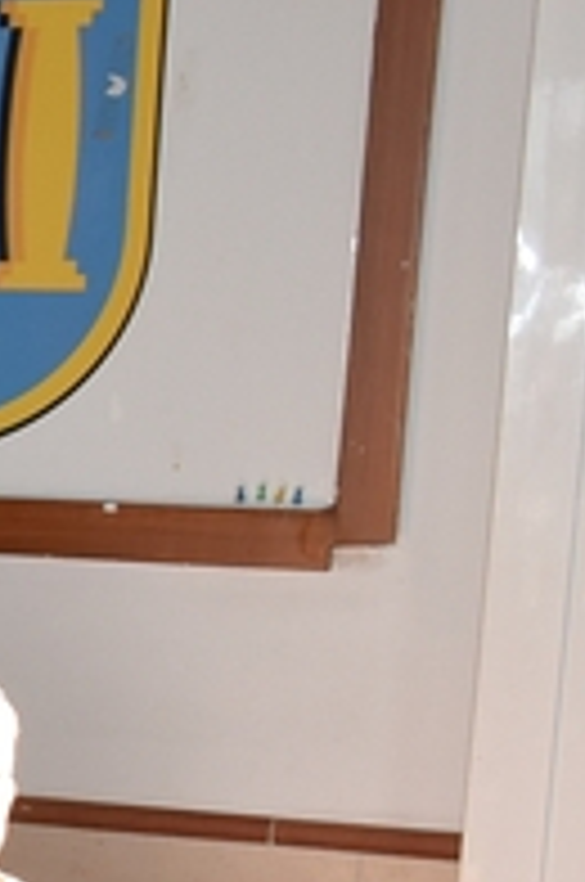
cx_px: -1310
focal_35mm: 152
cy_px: 819
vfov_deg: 13.4
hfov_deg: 7.6
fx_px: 3718
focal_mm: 22
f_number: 5.6
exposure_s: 1/125
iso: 400
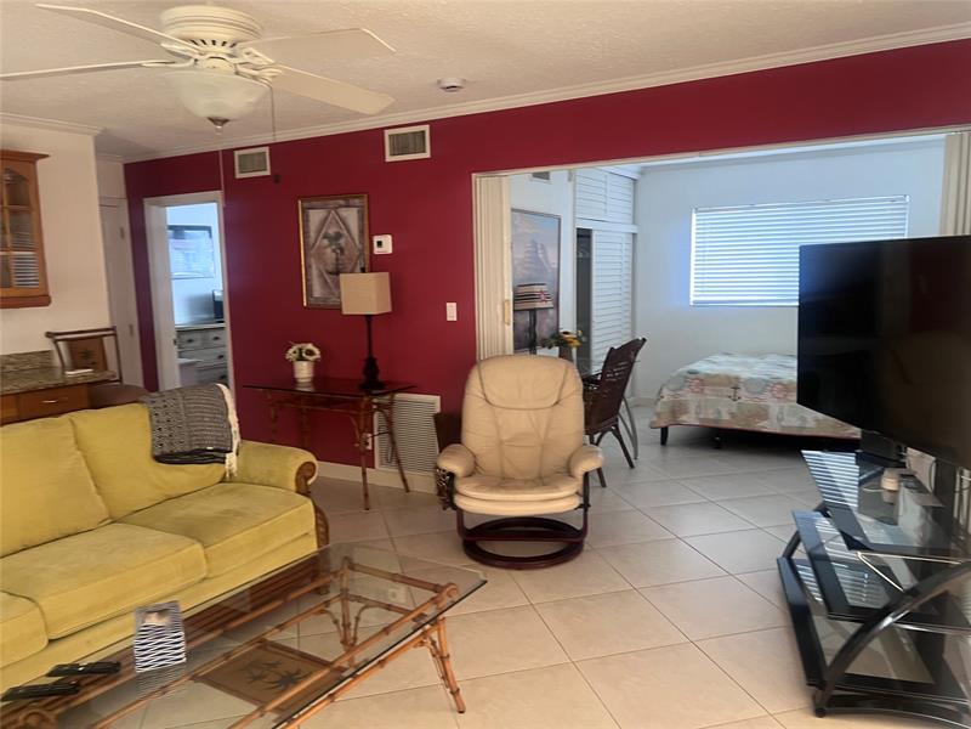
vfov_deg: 53.1
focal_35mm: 26
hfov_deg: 67.3
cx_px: 486
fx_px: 729
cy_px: 364
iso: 200
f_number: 1.5
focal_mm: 5.7
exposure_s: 1/60
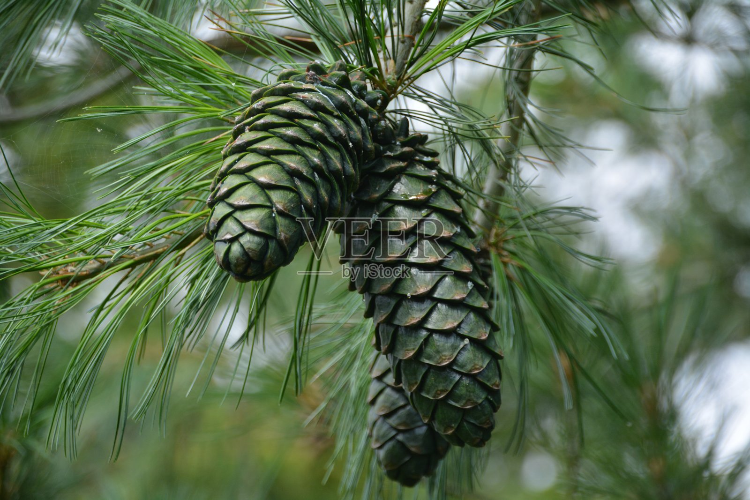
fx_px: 4844
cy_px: 250
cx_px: 375
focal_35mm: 232
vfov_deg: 5.9
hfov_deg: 8.9
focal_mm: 155
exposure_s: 1/500
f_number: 5.6
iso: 400
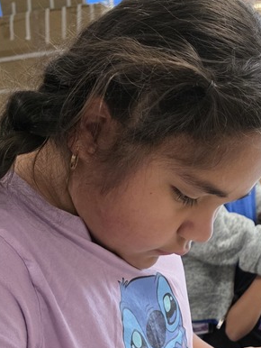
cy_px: 440
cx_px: 165
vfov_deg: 27.1
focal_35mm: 61
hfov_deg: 24.0
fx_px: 613
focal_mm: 6.3
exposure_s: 1/120
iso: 400
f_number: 1.7
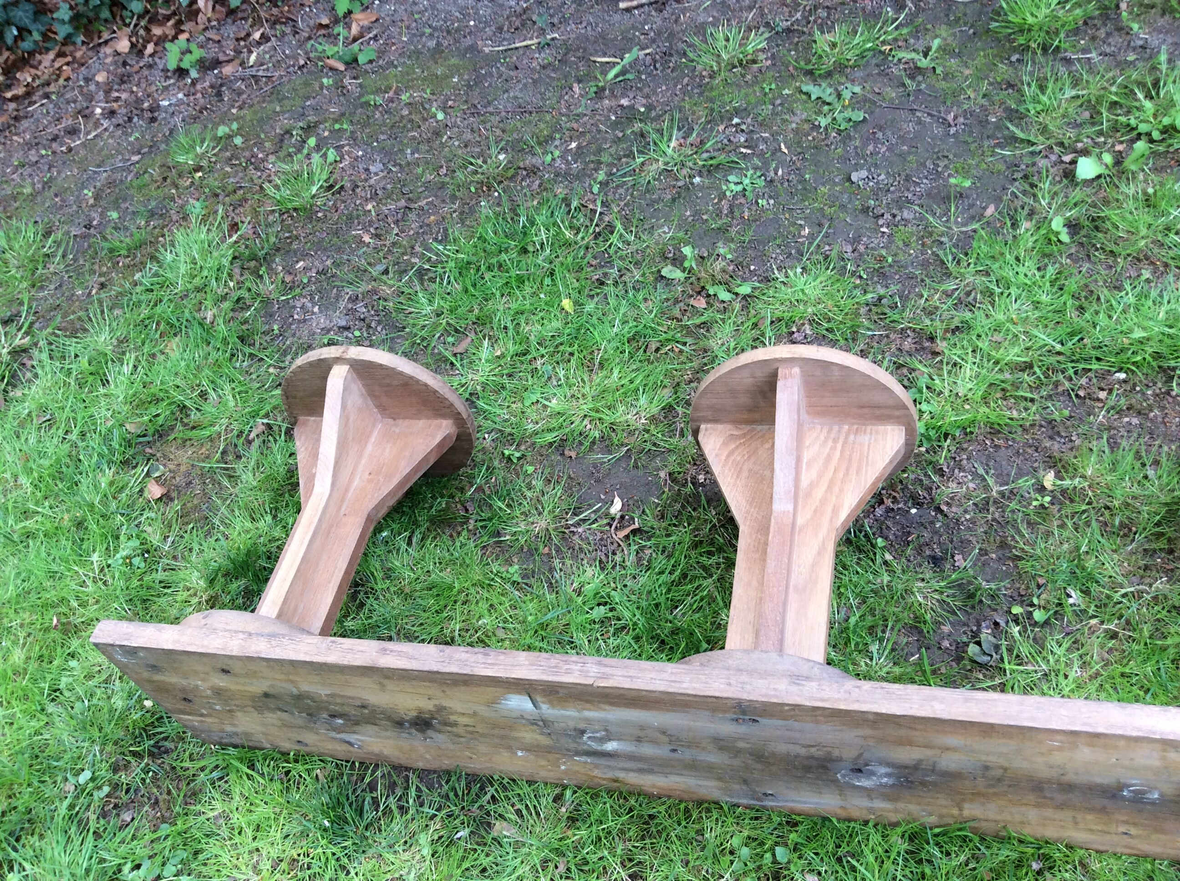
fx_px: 1089
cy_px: 440
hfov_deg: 56.9
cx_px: 590
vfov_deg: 44.1
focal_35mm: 32
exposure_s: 1/100
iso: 40
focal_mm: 3.3
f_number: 2.4
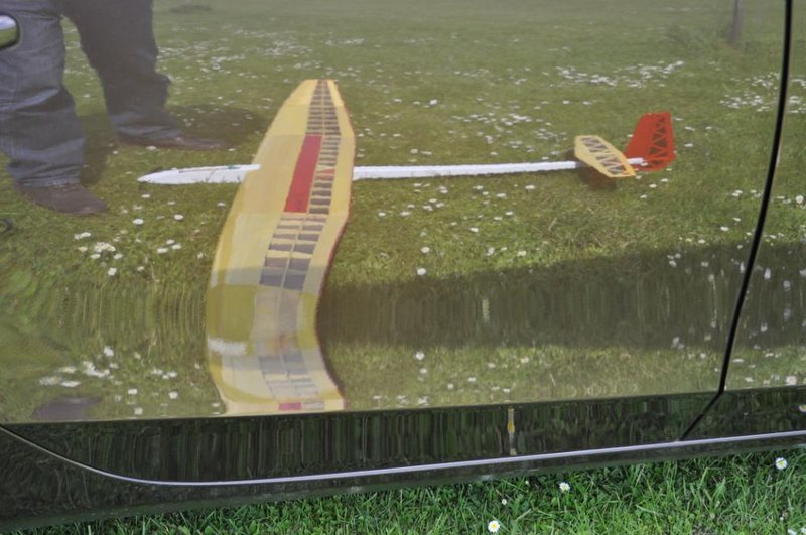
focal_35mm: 52
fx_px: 1174
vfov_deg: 25.7
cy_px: 268
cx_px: 403
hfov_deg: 37.9
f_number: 5.6
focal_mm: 35
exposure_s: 1/125
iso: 280
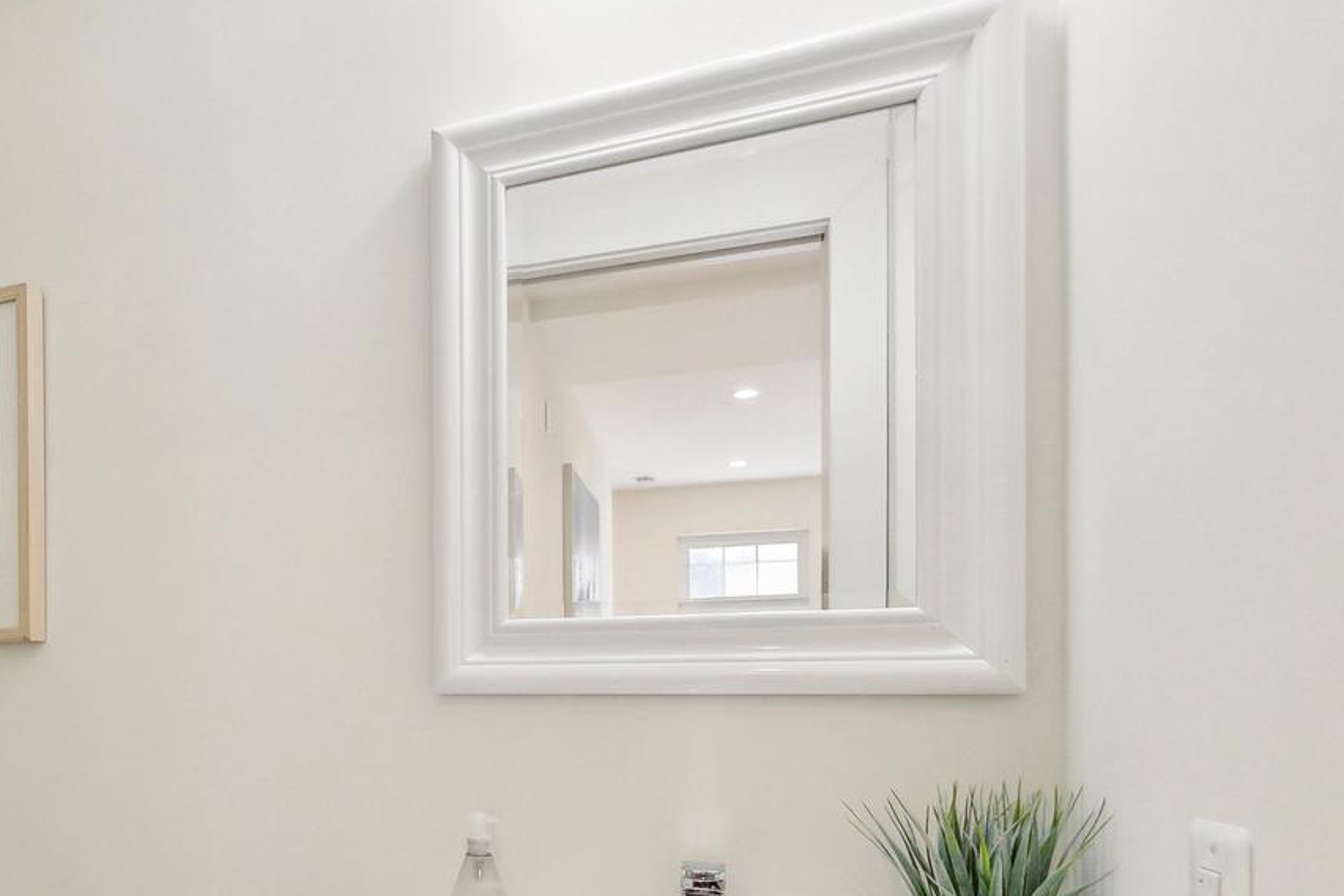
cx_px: 232
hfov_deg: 60.8
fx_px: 1008
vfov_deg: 46.1
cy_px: 684
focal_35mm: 27
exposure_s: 1/125
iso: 1250
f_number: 5
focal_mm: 16
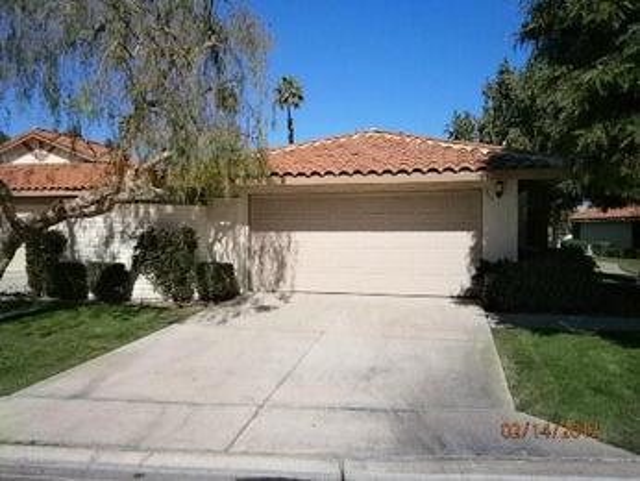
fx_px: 481
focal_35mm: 26
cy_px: 240
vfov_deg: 53.1
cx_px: 320
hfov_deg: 67.3
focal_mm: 4.7
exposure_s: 1/250
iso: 80
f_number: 8
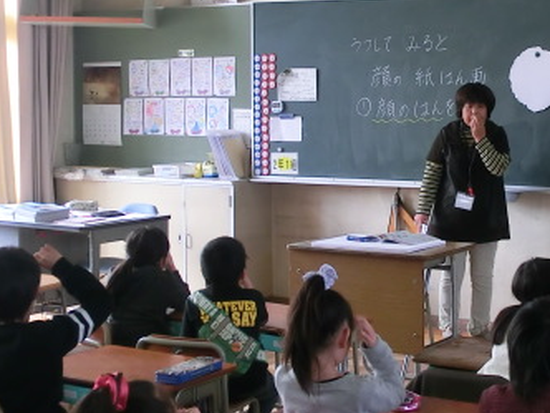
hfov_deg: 23.9
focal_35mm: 81
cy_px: 144
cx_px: 417
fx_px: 1287
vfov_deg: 18.2
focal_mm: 7.38
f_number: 4
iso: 160
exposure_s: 1/60
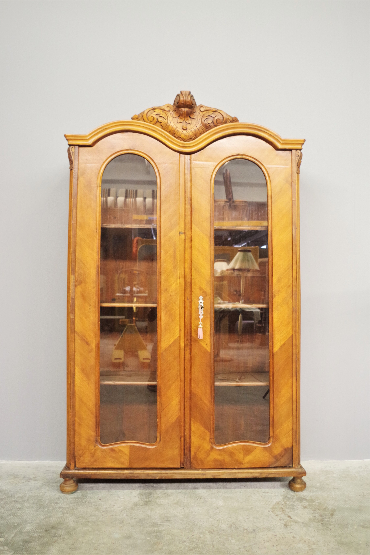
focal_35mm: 31
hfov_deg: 42.3
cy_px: 278
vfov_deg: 60.3
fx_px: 478
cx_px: 185
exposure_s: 1/25
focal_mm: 21.25
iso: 1600
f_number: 4
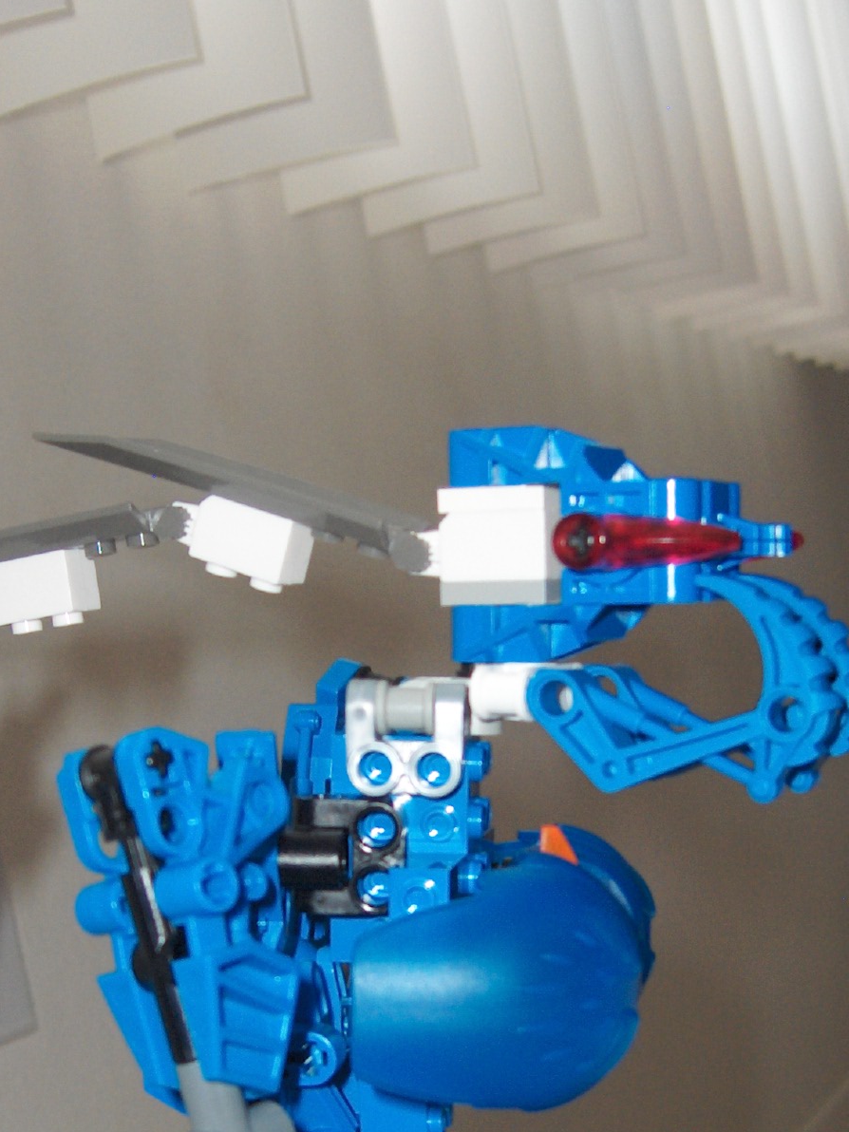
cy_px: 821
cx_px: 408
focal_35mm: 67
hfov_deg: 21.9
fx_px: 2191
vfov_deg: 28.6
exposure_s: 1/60
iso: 100
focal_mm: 8
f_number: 2.8
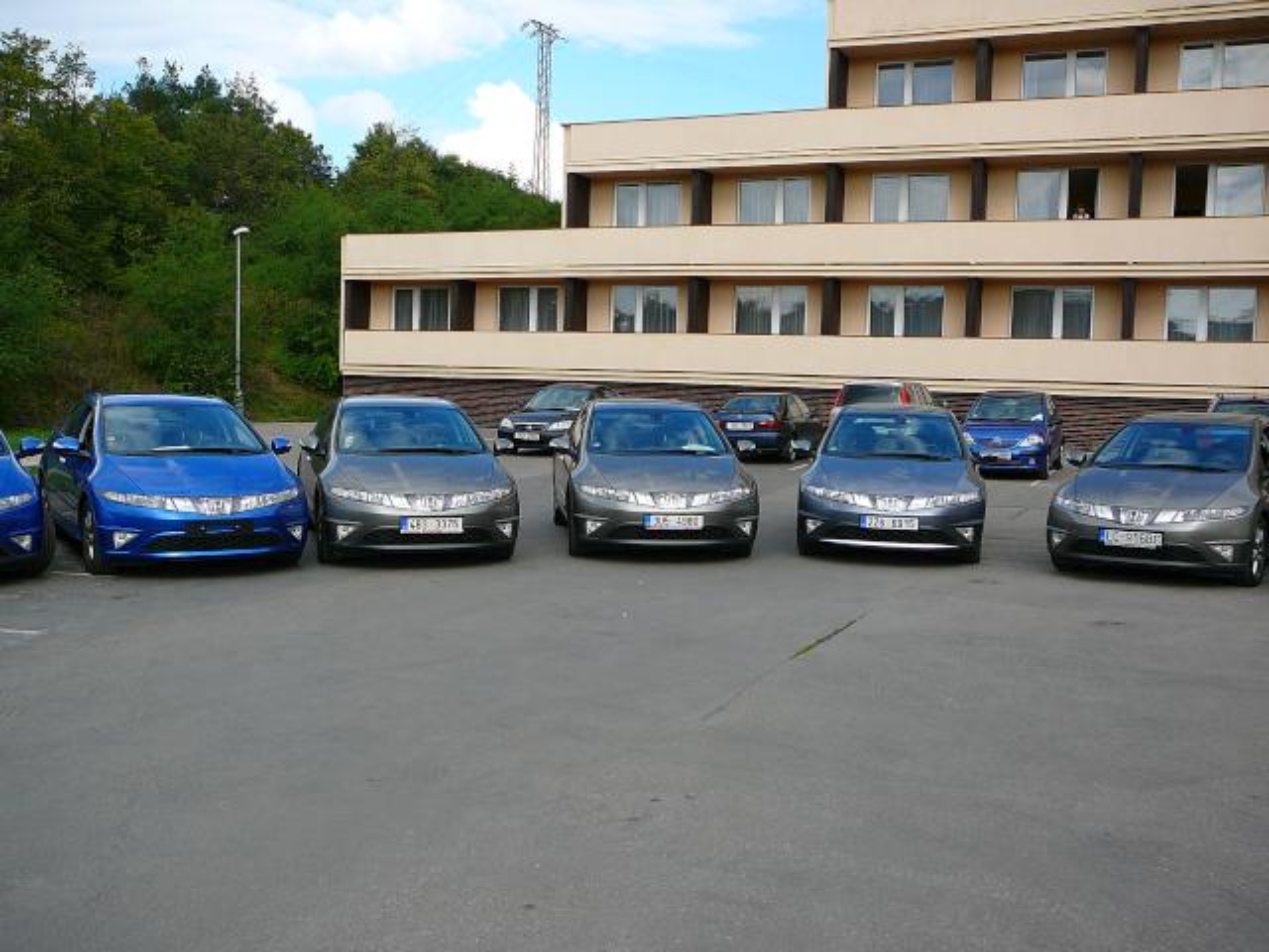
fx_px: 1283
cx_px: 634
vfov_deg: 40.7
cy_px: 476
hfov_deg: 52.6
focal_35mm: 35
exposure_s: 1/800
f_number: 2.8
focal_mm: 5.2
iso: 80
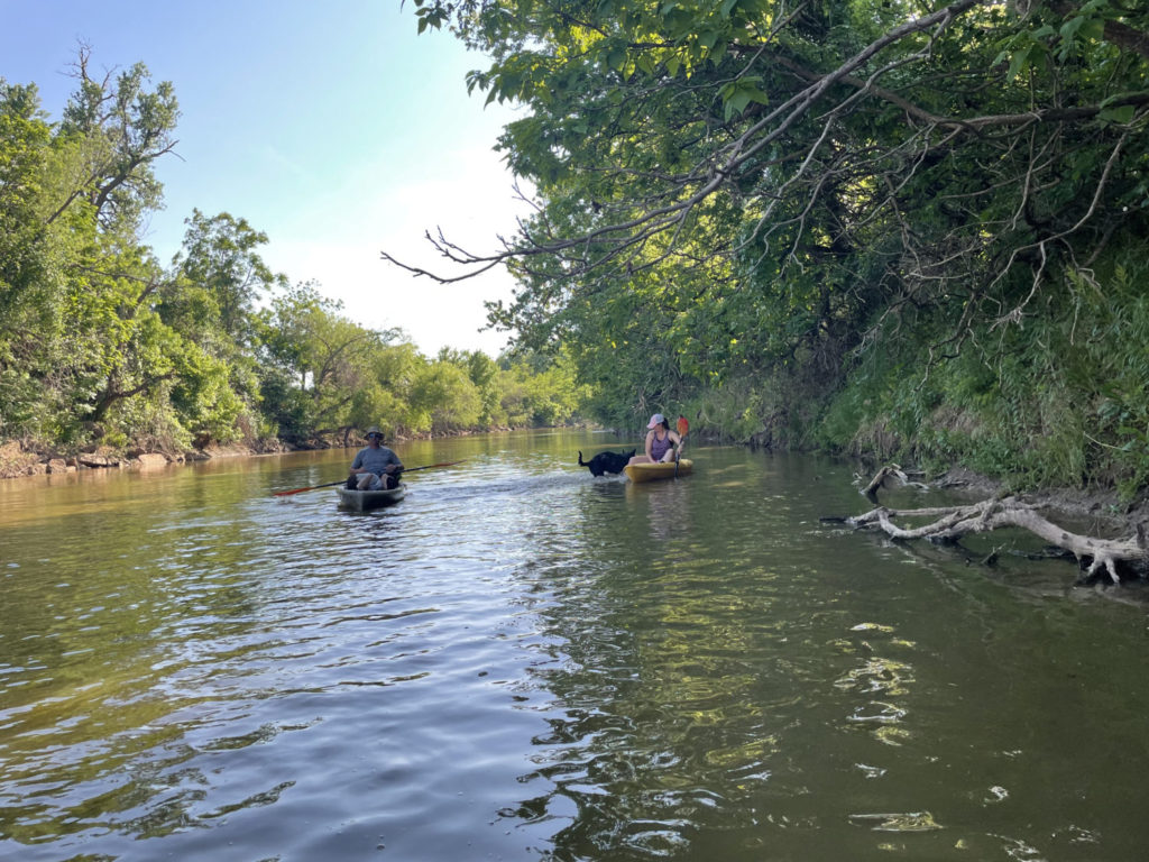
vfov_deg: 53.1
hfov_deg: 67.3
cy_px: 431
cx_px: 574
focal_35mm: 26
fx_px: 863
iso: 32
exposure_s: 1/471
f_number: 1.6
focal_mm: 4.2
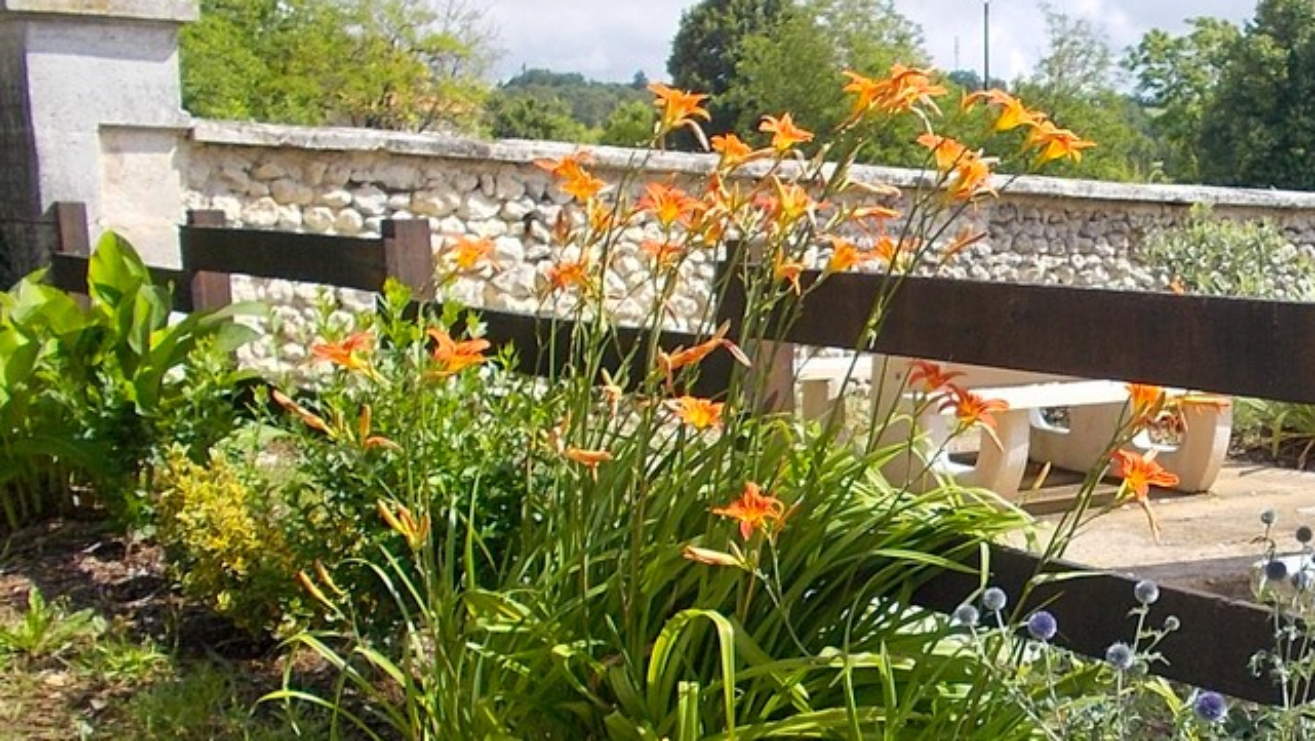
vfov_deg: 22.4
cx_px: 1149
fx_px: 1849
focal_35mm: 53
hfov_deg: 37.0
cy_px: 585
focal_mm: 4.6
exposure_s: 1/100
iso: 80
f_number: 8
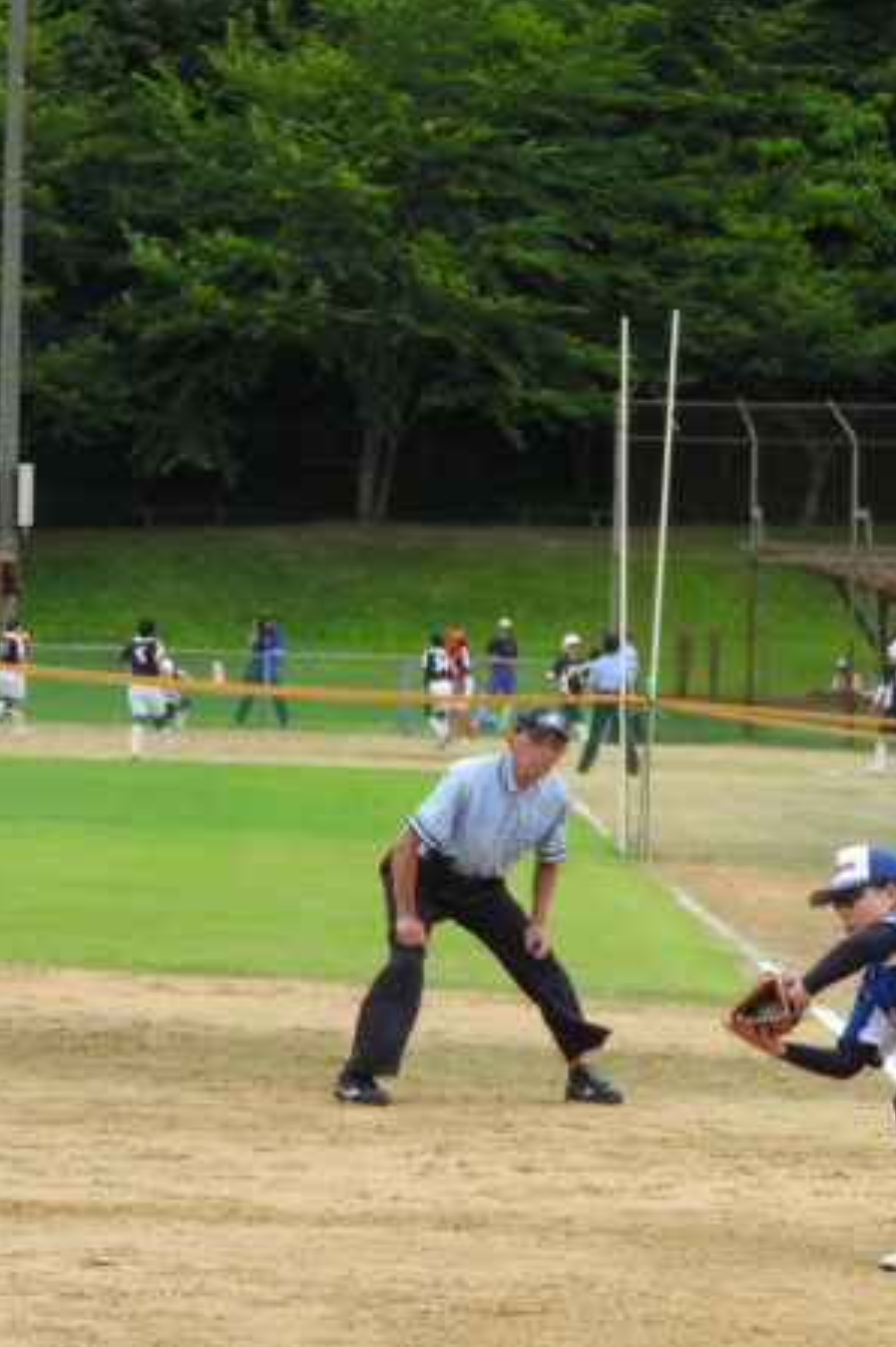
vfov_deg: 8.2
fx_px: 9384
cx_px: 794
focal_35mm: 251
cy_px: 674
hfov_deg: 5.5
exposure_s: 1/160
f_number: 5.3
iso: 100
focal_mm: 32.2
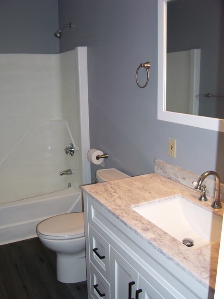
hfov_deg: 41.8
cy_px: 150
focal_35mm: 34
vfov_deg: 54.0
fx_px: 293
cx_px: 112
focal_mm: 5.6
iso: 80
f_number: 2.7
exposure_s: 1/60
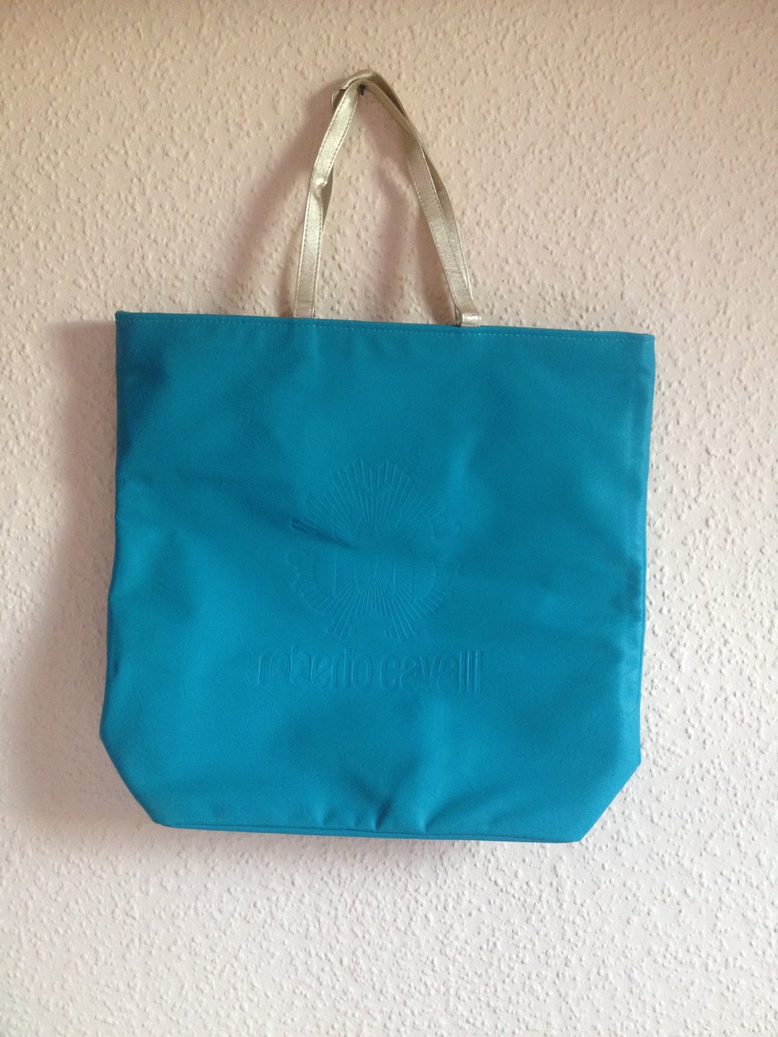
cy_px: 518
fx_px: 1049
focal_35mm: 35
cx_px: 389
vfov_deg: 52.6
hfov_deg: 40.7
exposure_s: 1/20
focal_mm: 4.28
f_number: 2.4
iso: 160
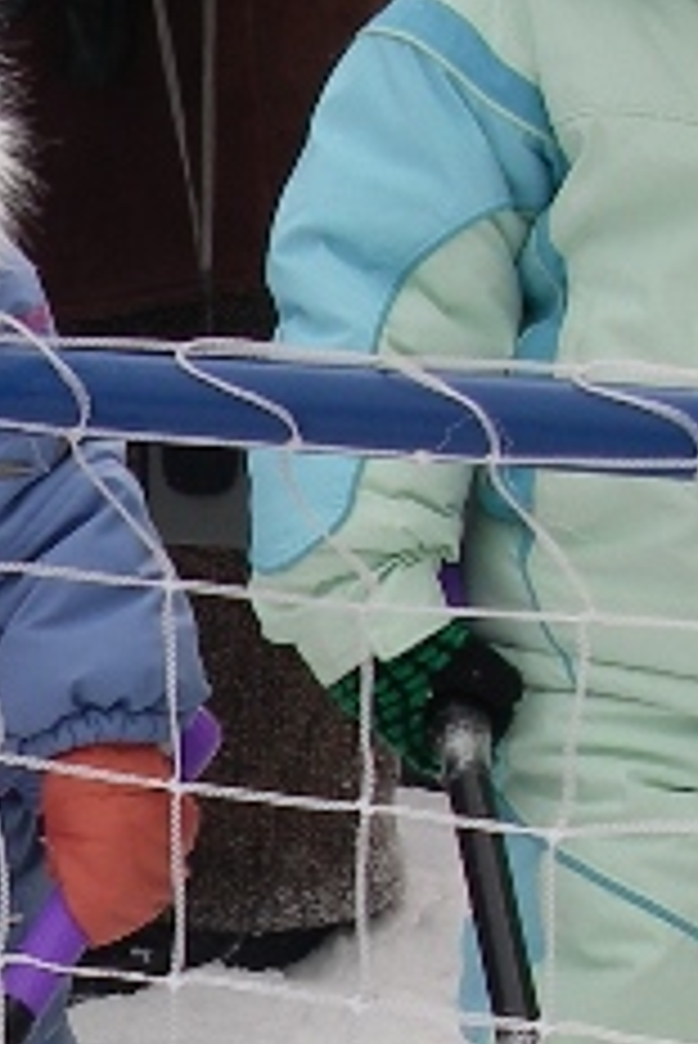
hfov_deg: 9.8
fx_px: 3949
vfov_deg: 14.9
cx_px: -378
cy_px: 972
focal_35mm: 136
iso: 64
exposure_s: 1/320
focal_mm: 6.3
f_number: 3.3
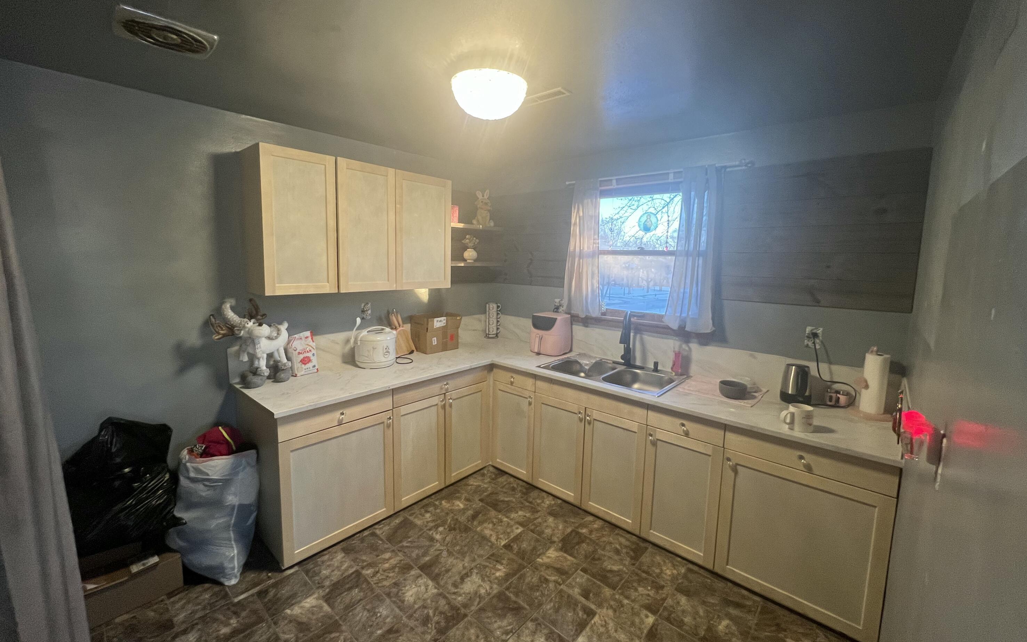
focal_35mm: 14
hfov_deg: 105.3
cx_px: 511
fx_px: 392
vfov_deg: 78.6
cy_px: 302
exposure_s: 1/120
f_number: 1.8
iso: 250
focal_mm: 1.57
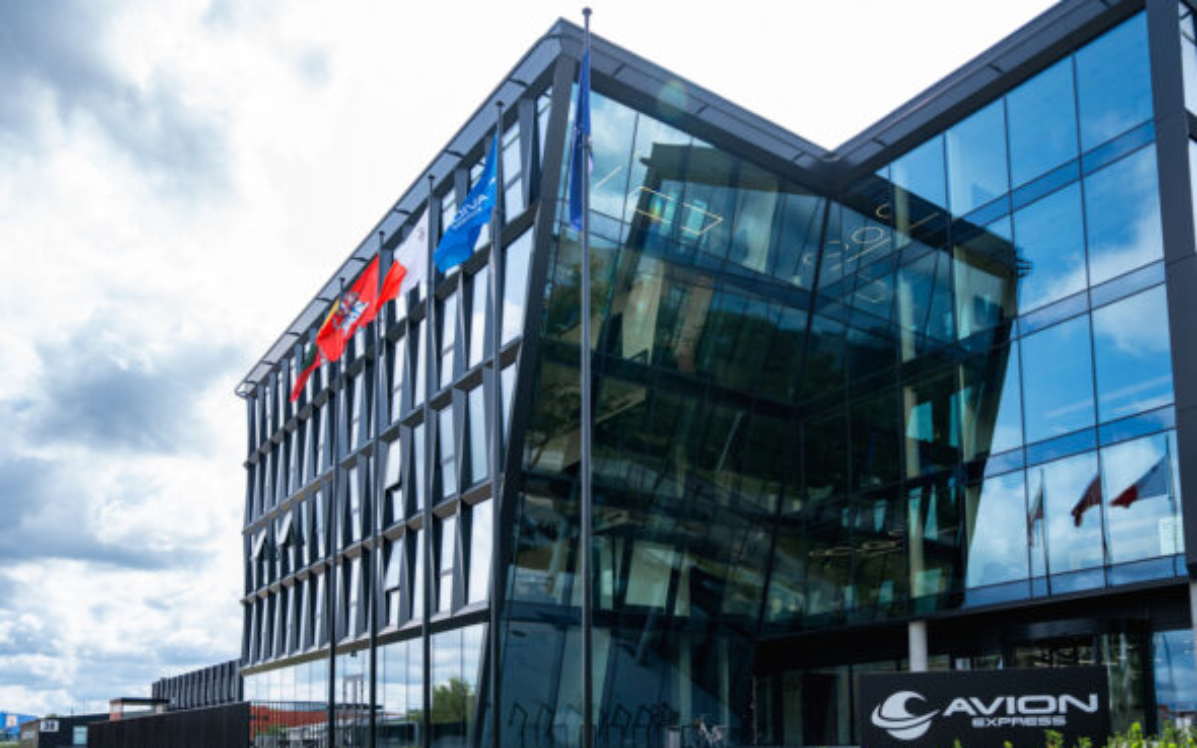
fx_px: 914
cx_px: 605
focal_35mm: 28
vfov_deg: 44.6
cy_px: 389
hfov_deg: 66.5
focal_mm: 27
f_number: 2.8
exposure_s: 1/1600
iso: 200
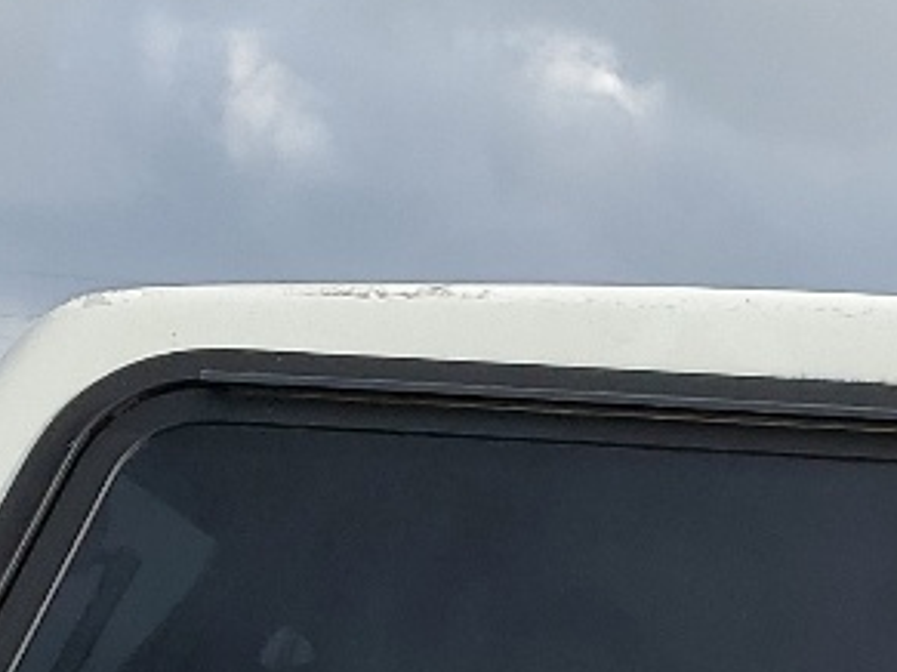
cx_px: 1104
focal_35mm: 143
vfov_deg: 9.3
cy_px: 1606
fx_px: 3704
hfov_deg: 13.4
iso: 50
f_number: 1.5
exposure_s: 1/3333
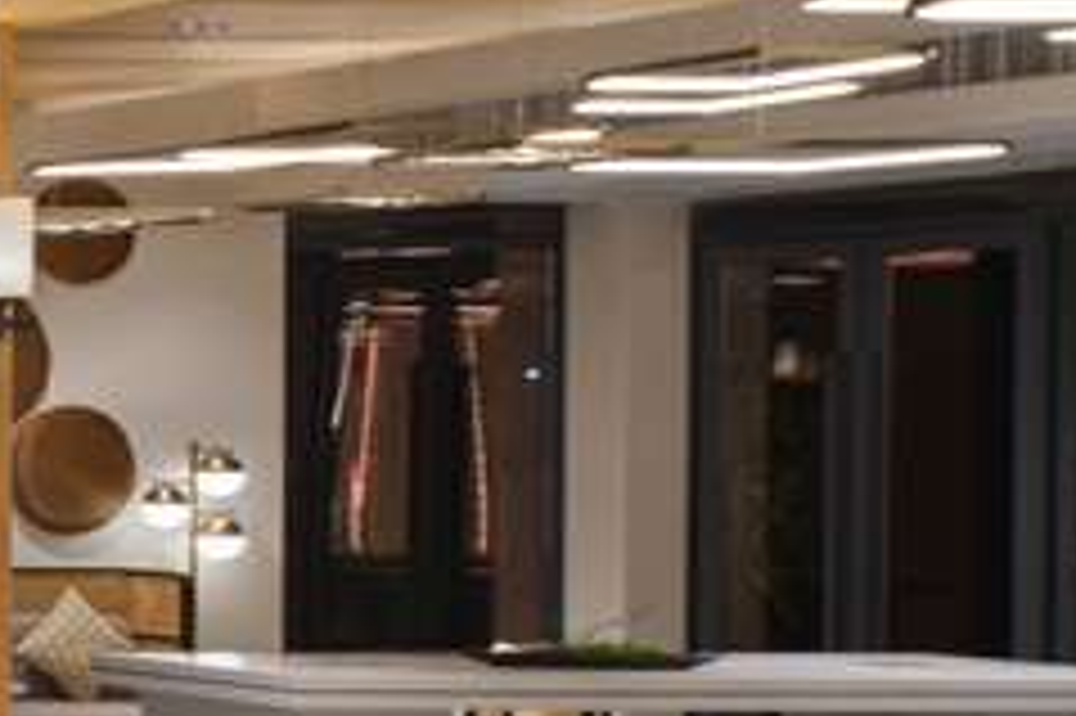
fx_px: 2539
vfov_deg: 14.8
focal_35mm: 85
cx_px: -1936
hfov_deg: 12.5
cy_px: -394
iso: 100
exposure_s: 1
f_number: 11
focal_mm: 17
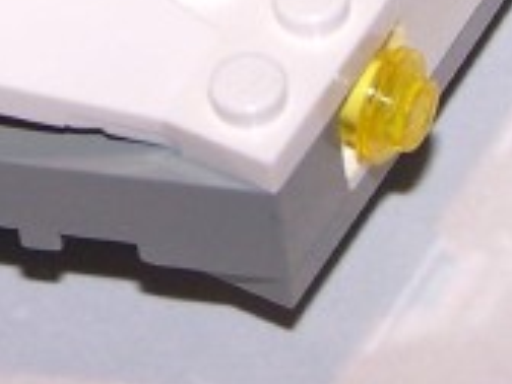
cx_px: -81
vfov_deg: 4.7
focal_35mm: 309
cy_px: -381
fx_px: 4570
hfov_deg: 6.4
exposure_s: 1/60
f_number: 3.2
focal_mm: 12.4
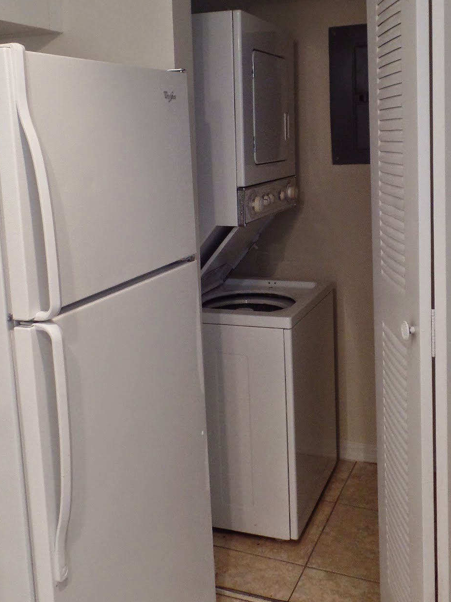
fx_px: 660
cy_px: 216
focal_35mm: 38
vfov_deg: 48.4
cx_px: 242
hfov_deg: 37.7
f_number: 2.8
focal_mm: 4.1
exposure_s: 1/30
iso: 240
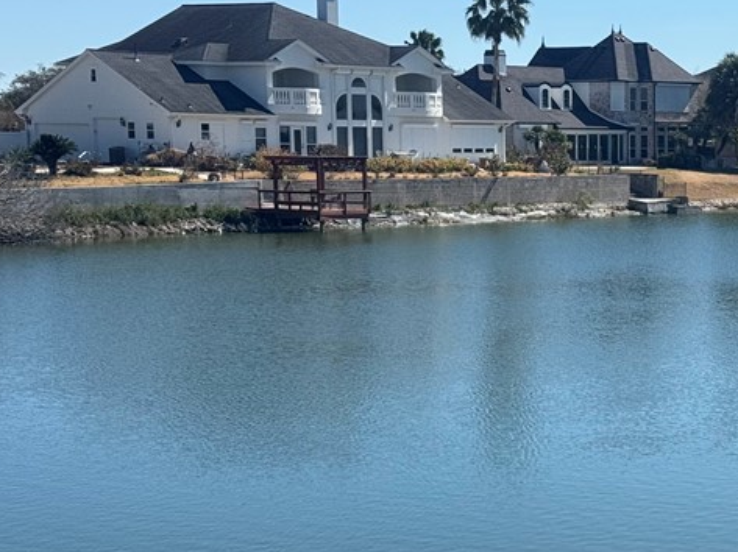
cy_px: 482
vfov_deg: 14.1
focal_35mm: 104
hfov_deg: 18.4
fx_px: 2216
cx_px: 749
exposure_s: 1/5376
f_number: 1.78
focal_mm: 6.76
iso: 64
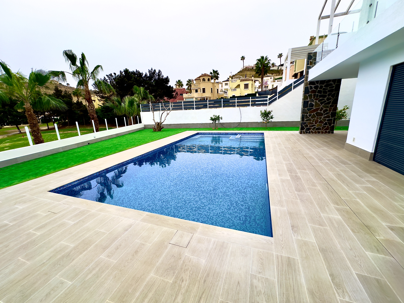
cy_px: 152
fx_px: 163
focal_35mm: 14
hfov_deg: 102.1
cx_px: 202
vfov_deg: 85.7
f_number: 2.2
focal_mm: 2.22
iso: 40
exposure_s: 1/587
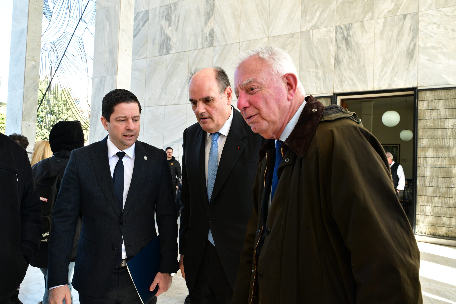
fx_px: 355
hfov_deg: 65.5
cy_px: 152
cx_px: 228
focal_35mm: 28
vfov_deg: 46.4
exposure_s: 1/400
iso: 2500
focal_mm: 28
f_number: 9
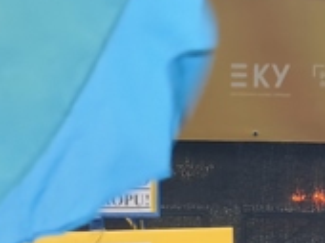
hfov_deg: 3.4
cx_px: 489
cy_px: -116
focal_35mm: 580
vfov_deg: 2.6
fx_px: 5438
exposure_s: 1/92
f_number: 3.5
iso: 80
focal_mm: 16.85
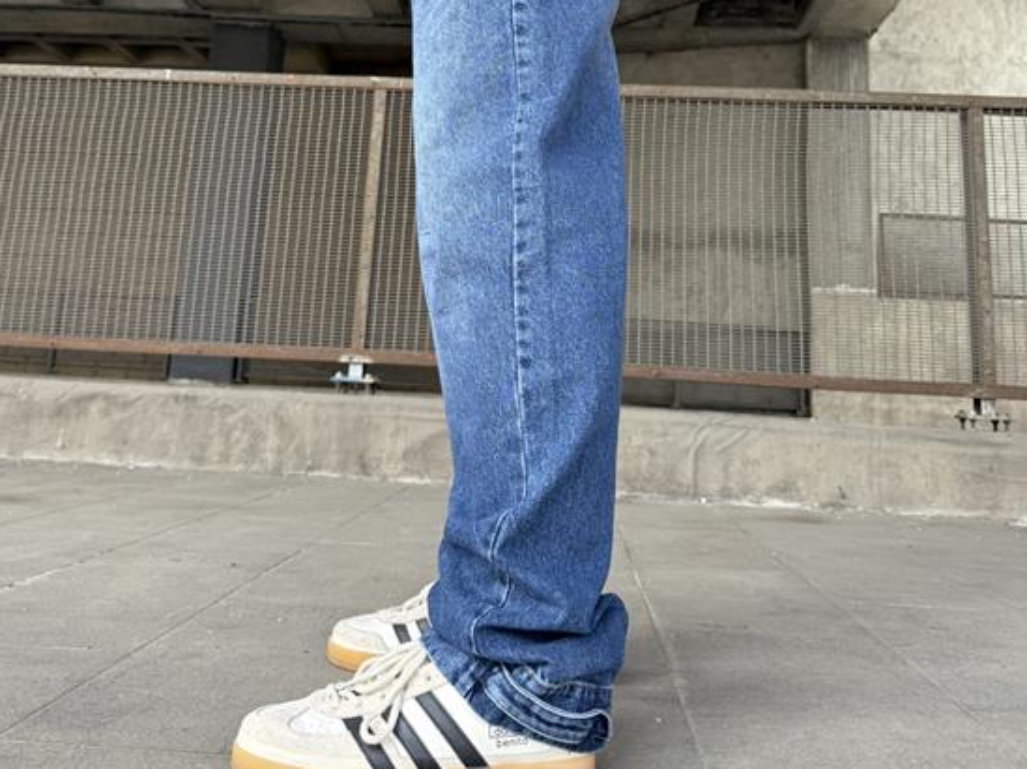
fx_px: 1038
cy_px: 144
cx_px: 498
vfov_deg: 39.0
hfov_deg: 52.6
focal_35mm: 35
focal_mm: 6.76
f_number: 1.78
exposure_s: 1/532
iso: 100
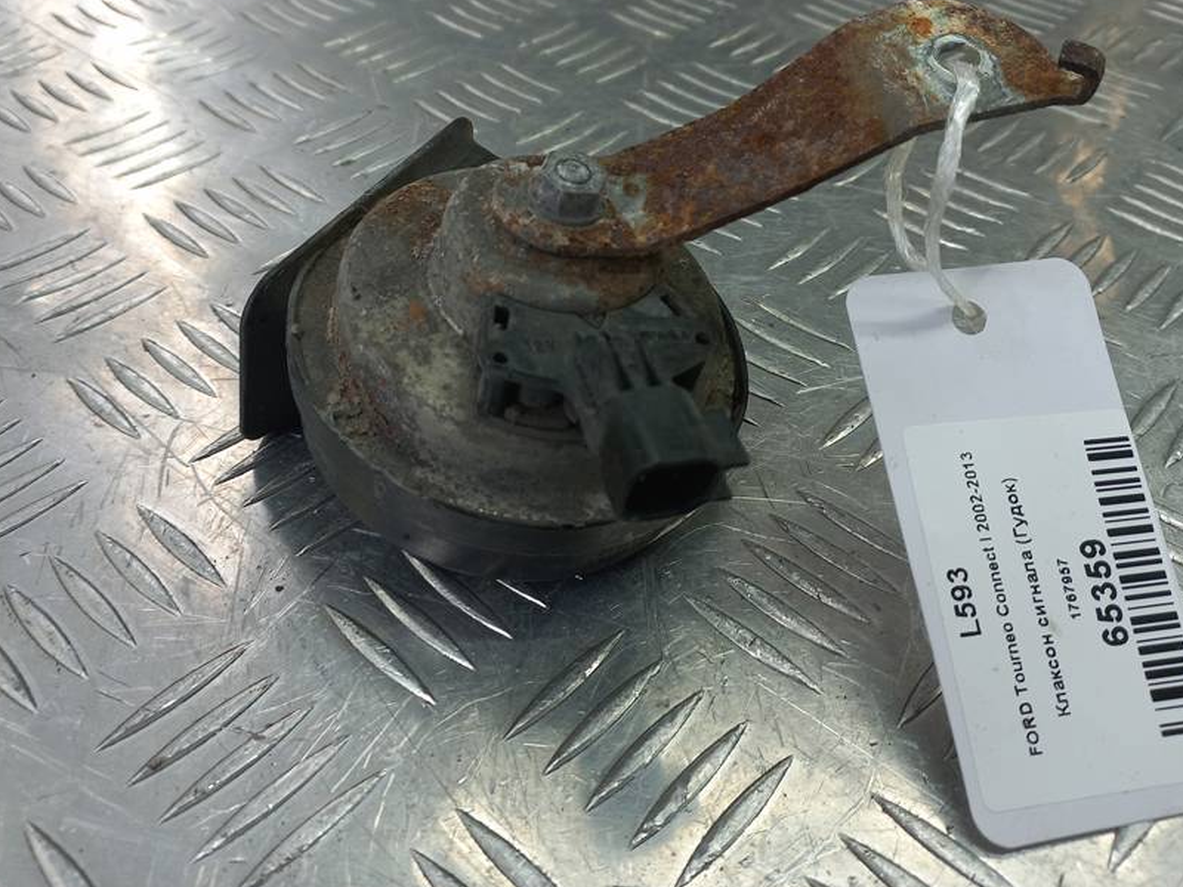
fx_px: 1094
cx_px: 599
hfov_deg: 56.8
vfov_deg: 43.8
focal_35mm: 32
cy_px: 331
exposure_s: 1/50
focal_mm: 4.6
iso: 50
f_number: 1.8
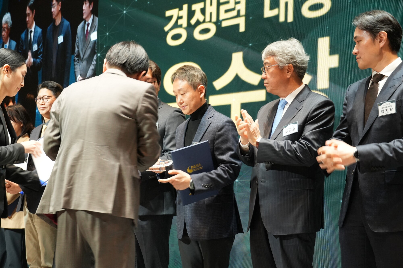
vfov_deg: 20.6
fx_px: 739
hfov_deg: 30.5
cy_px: 134
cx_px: 202
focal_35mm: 66
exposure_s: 1/40
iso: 1600
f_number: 5
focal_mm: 44
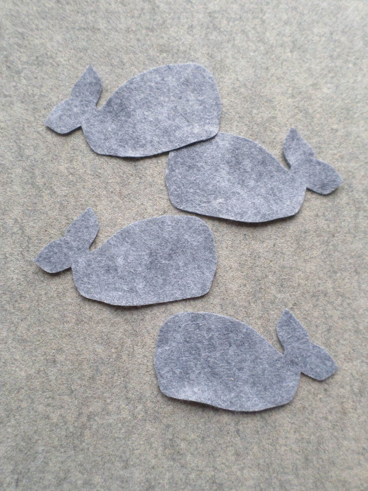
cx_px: 184
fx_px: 354
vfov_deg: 69.4
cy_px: 246
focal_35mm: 25
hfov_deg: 54.9
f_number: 2.5
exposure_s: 1/30
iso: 120
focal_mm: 4.5
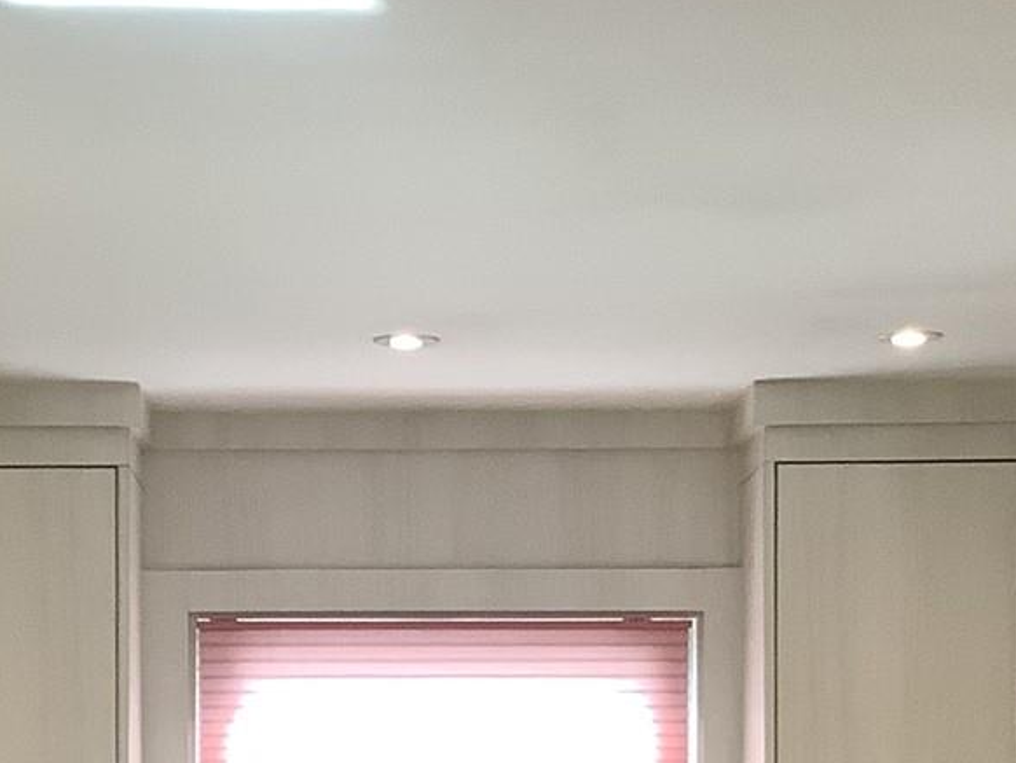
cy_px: 903
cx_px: 318
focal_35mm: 109
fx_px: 3201
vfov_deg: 13.2
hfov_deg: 18.0
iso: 125
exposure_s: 1/60
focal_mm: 3.3
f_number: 2.4
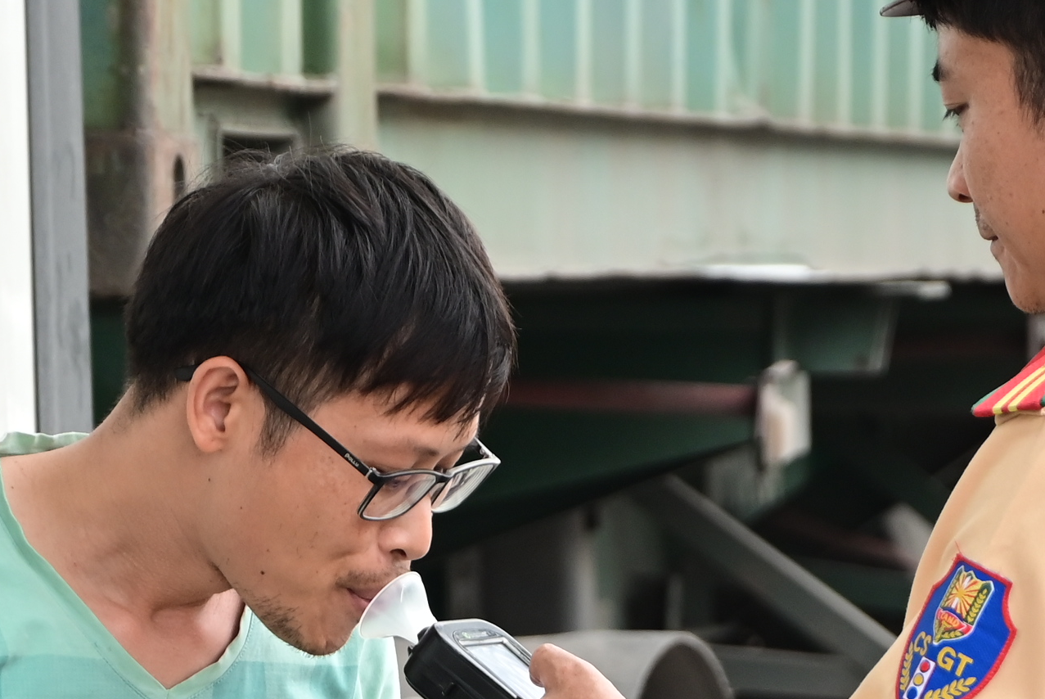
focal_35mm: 362
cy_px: 575
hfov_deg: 5.7
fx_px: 10517
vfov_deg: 3.8
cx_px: 626
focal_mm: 105
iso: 500
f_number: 7.1
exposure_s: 1/200
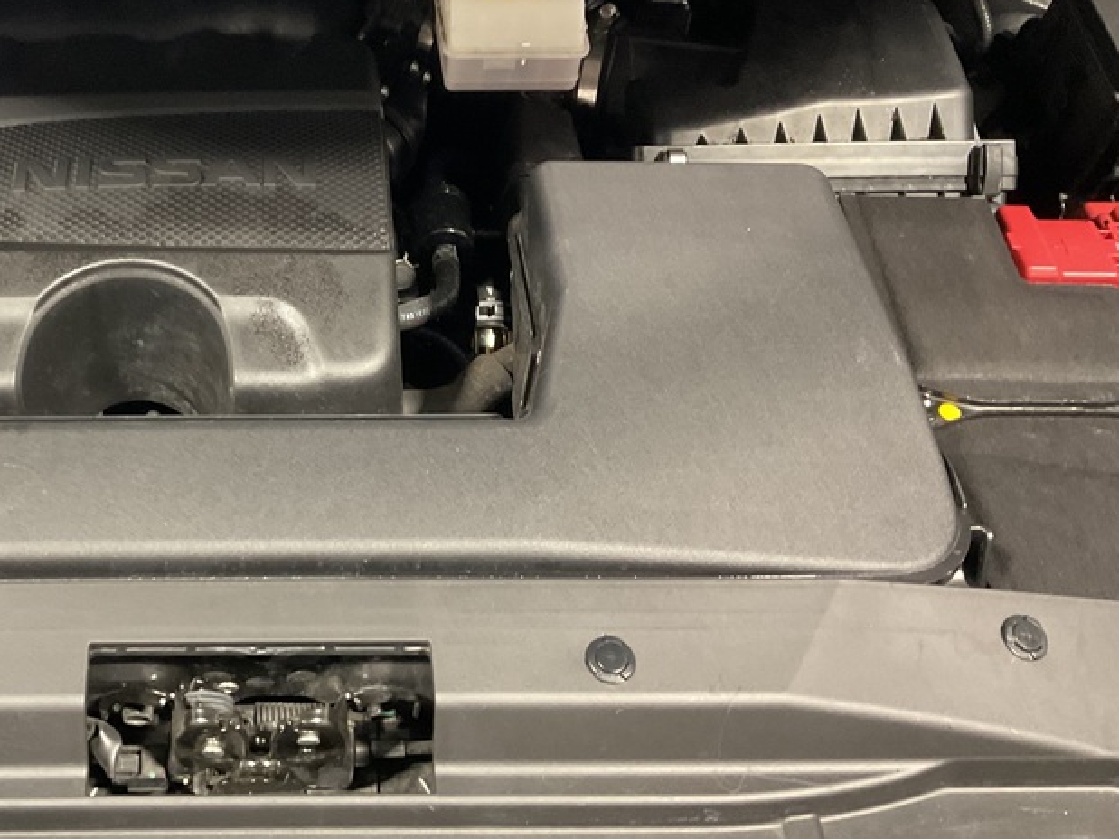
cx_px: 259
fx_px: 1454
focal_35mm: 45
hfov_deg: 40.7
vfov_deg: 32.0
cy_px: 309
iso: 250
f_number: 1.8
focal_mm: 3
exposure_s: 1/33
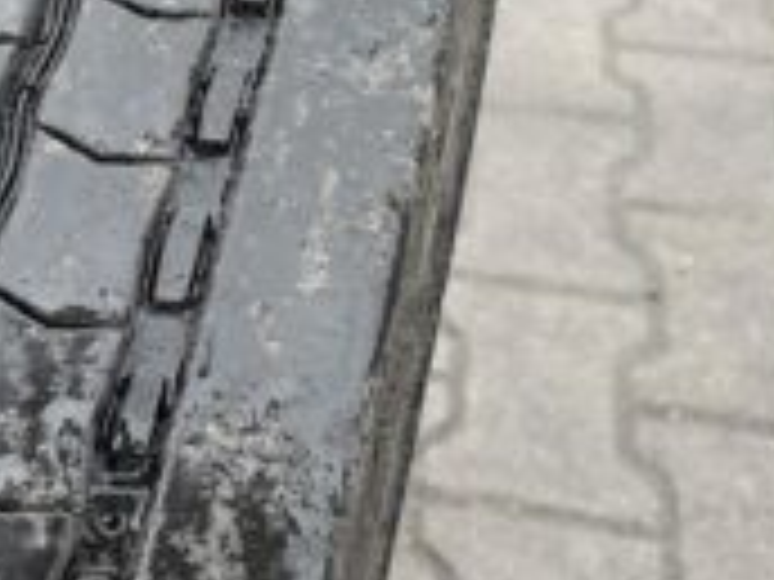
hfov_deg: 28.1
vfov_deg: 22.2
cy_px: 97
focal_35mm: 65
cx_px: 4
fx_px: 1453
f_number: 1.6
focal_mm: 4.2
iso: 64
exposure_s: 1/121
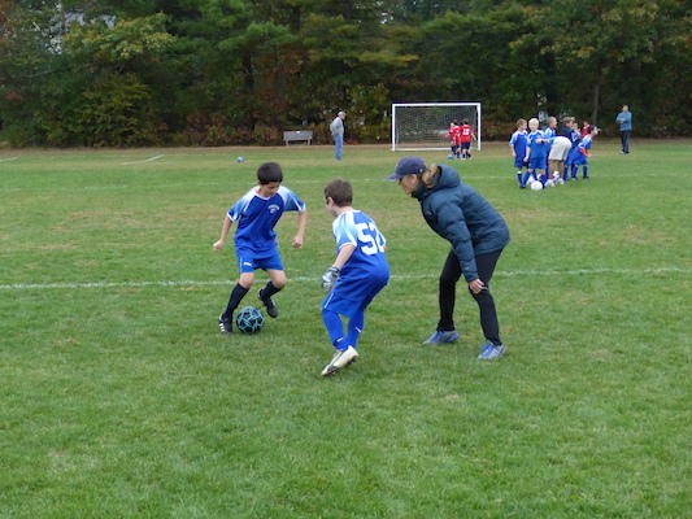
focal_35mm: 63
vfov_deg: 23.3
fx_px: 1260
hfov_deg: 30.7
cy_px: 260
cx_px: 346
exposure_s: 1/500
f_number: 2.8
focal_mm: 11.4
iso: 500
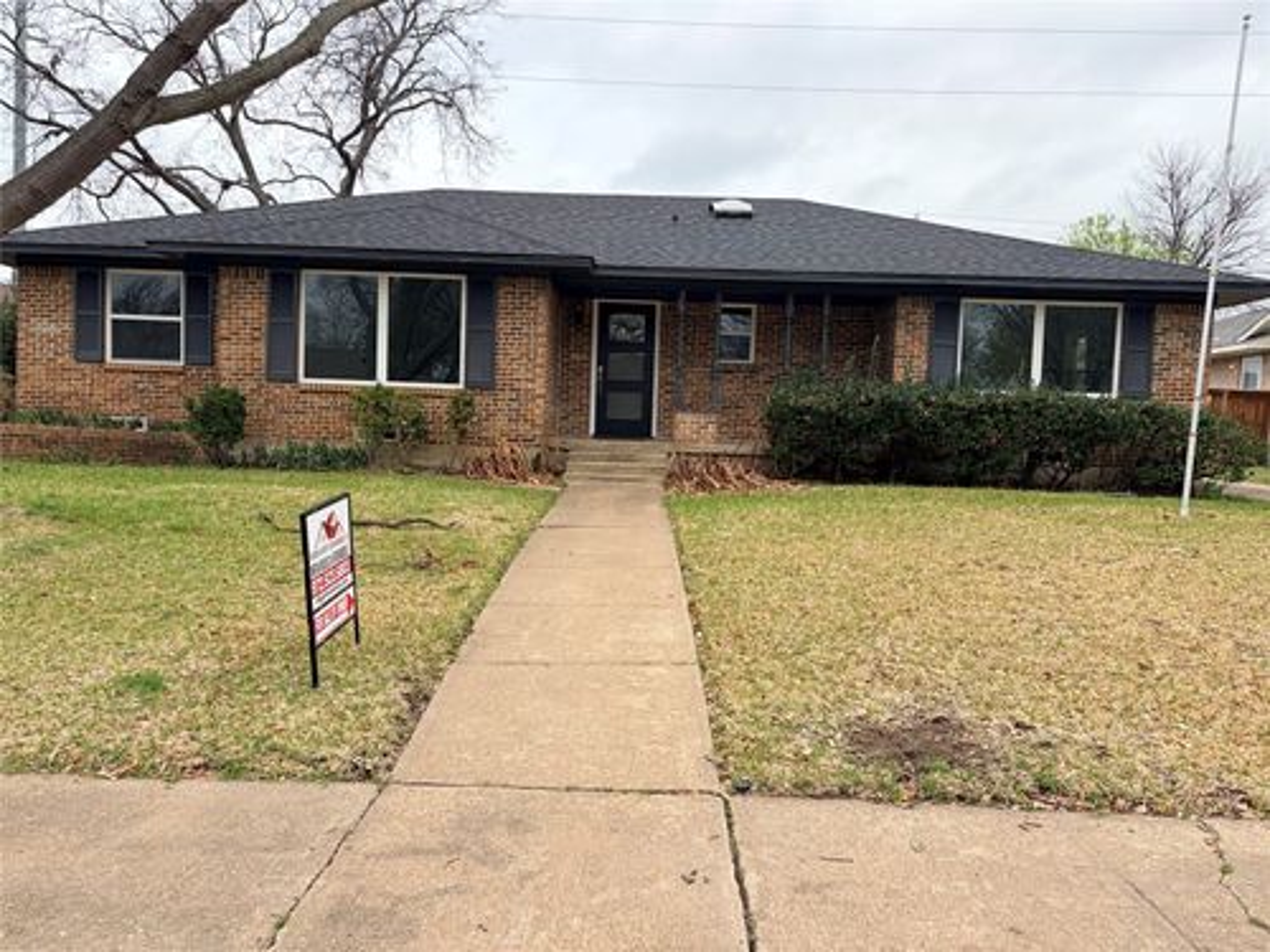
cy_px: 476
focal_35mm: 26
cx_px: 635
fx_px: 954
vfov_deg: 53.1
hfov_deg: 67.3
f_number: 1.6
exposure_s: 1/2012
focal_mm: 5.96
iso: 50
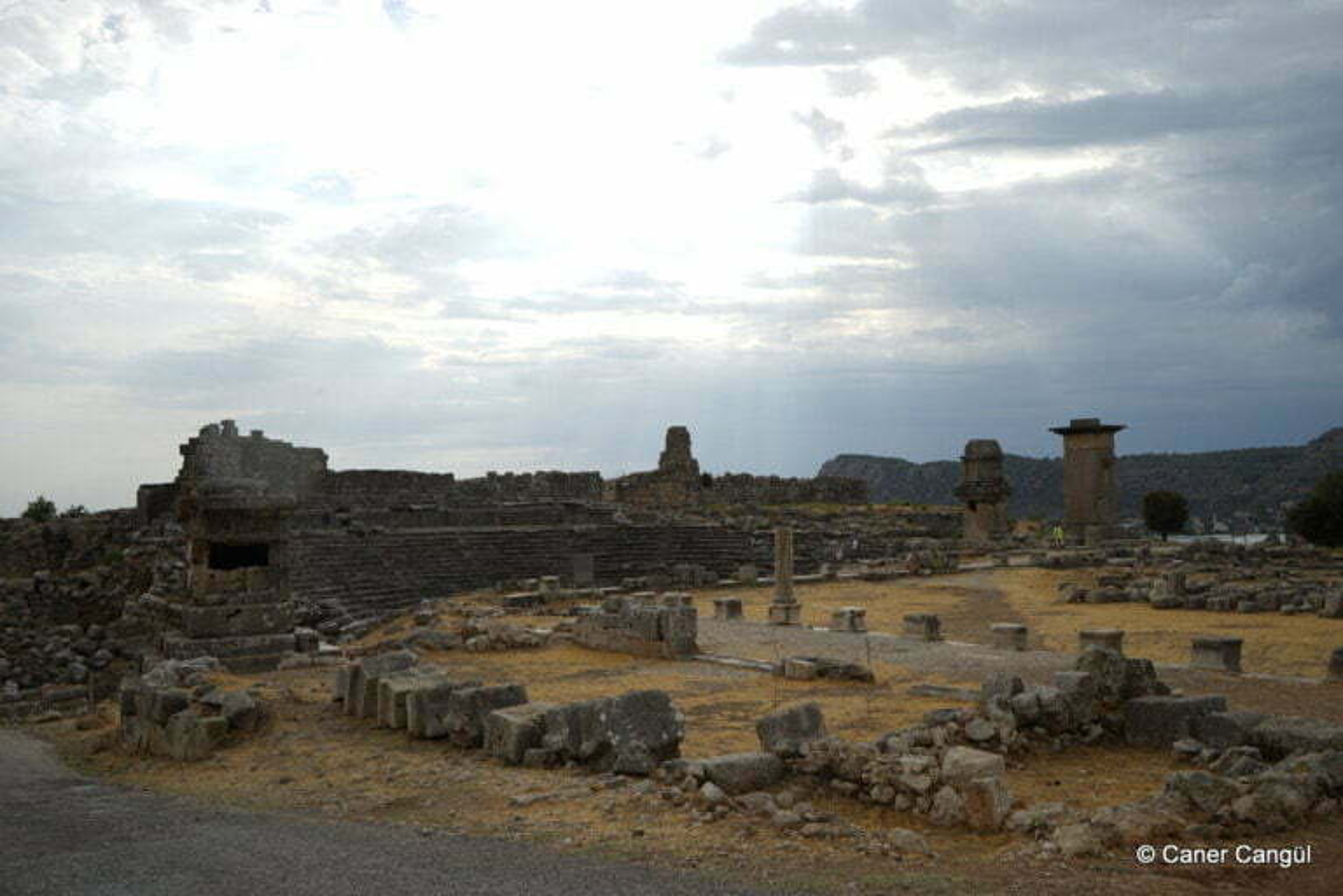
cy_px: 448
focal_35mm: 31
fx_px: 1156
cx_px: 672
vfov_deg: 42.3
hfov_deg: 60.3
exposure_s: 1/125
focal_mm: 31
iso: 50
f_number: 9
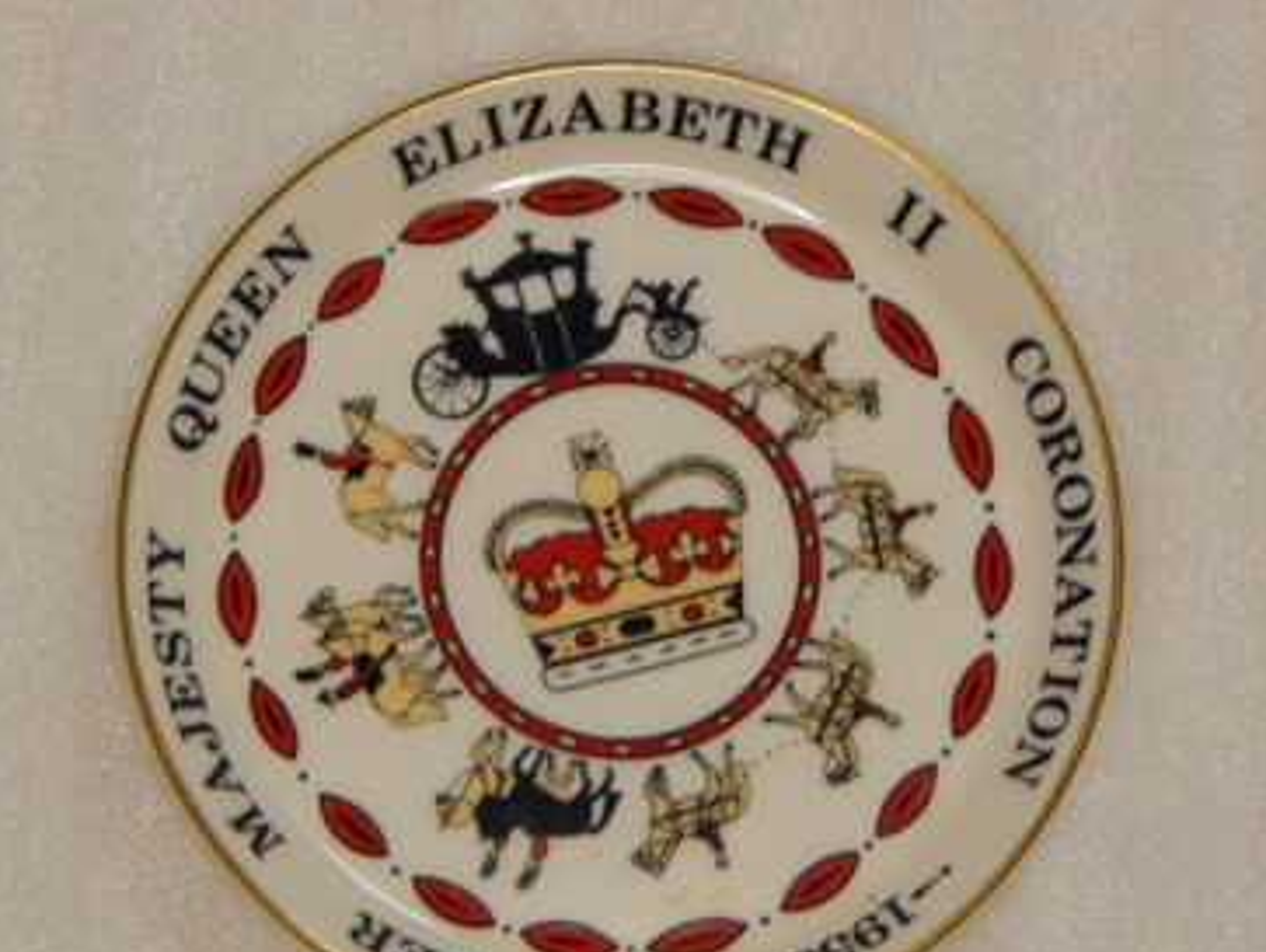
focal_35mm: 309
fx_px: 11312
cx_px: 575
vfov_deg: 4.8
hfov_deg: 6.4
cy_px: 541
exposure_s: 1/15
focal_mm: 41.7
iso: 640
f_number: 5.6
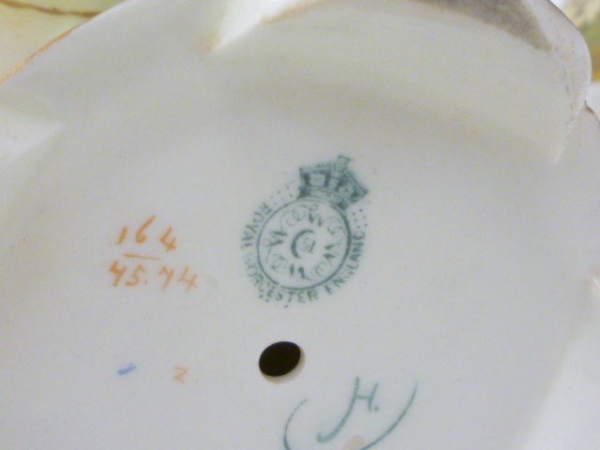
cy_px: 225
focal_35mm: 59
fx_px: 1023
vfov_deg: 24.8
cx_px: 300
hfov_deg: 32.7
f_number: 3.3
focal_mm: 5.3
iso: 320
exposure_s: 1/30
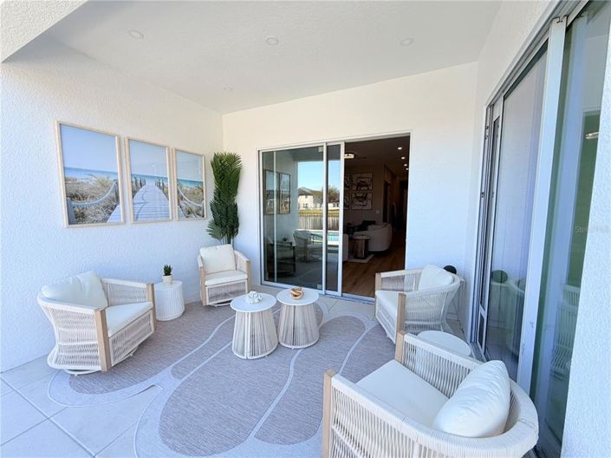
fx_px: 247
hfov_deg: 102.1
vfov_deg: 85.6
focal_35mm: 14
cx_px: 306
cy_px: 229
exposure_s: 1/321
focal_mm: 2.22
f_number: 2.2
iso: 50
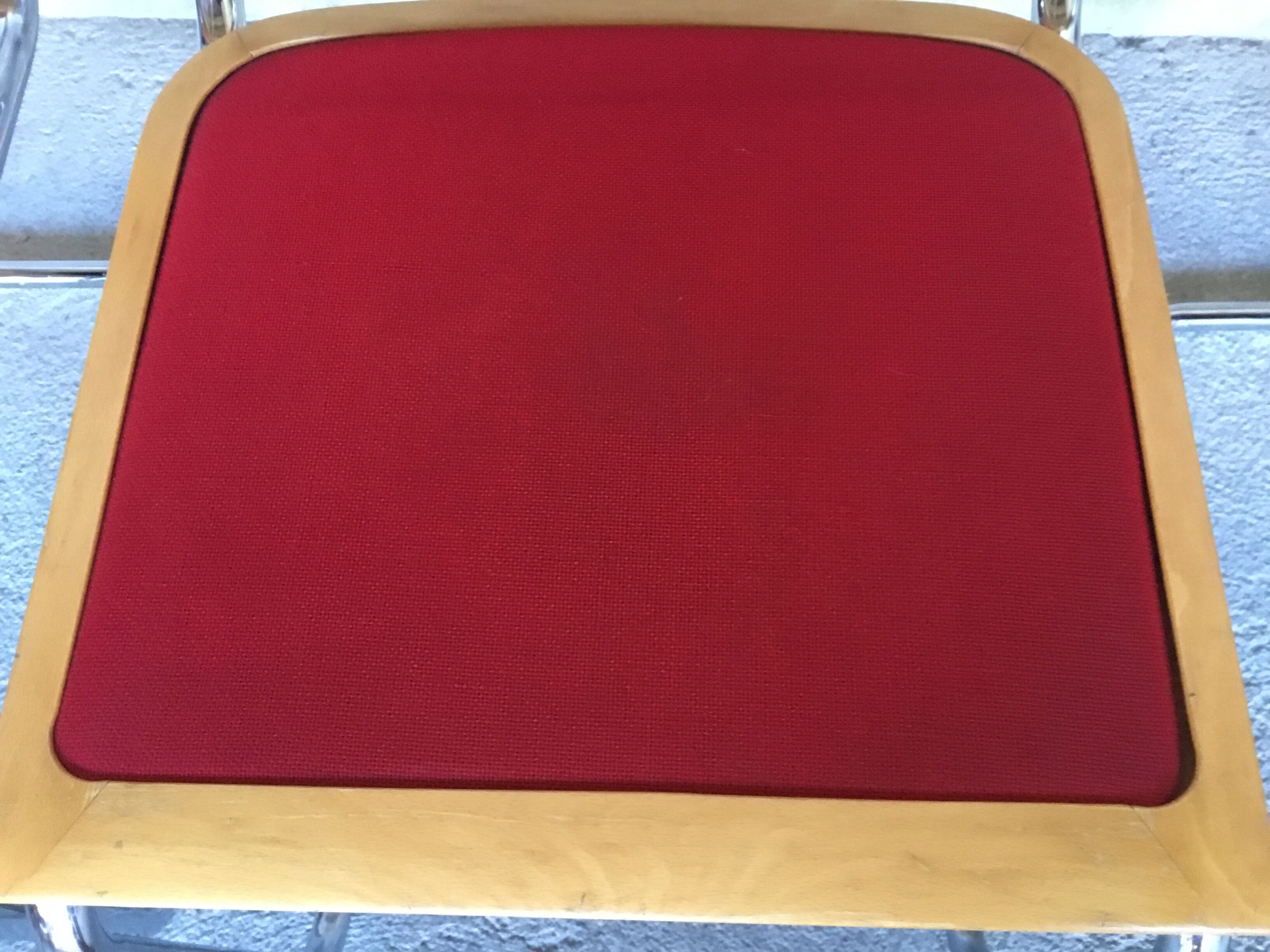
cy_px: 476
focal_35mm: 31
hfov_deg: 58.4
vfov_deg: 45.4
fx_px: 1137
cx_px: 635
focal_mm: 3.3
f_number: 2.4
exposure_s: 1/25
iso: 250
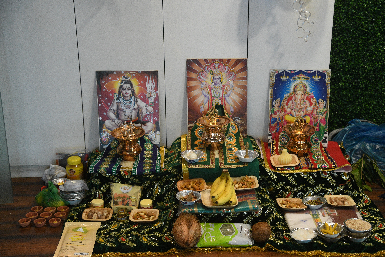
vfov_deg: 22.3
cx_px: 211
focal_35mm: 61
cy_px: 140
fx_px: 652
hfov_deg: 32.9
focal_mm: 55
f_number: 4
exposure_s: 1/125
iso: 1600
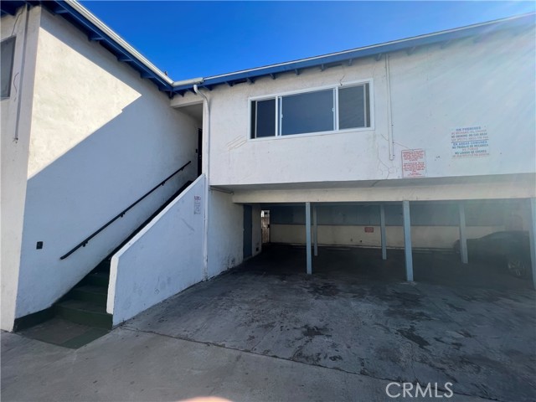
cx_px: 268
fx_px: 201
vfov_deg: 89.9
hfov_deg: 106.2
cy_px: 201
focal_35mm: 13
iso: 32
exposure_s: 1/713
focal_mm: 1.57
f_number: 1.8
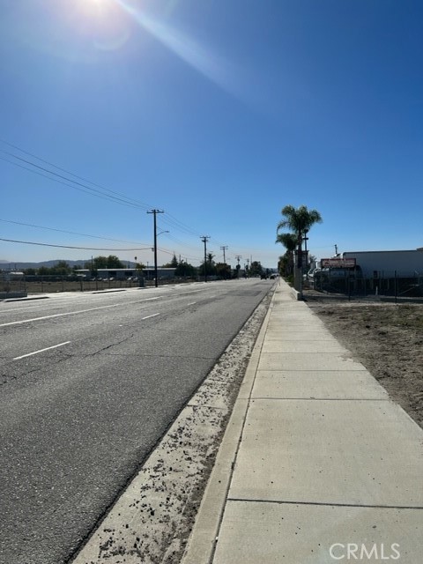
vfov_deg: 67.3
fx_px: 424
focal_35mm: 26
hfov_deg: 53.1
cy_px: 282
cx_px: 212
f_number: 1.5
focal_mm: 5.7
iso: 50
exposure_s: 1/11364
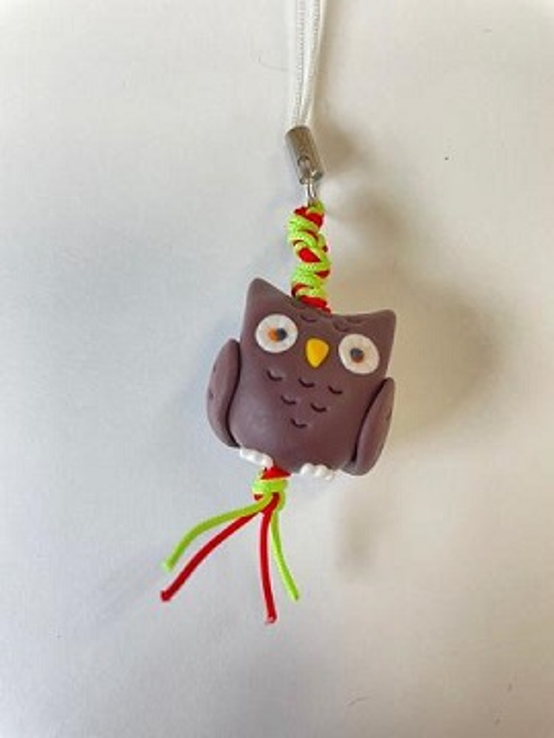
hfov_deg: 53.1
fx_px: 555
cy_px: 369
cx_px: 277
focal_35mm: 26
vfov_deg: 67.3
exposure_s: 1/50
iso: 80
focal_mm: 4.2
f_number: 1.6
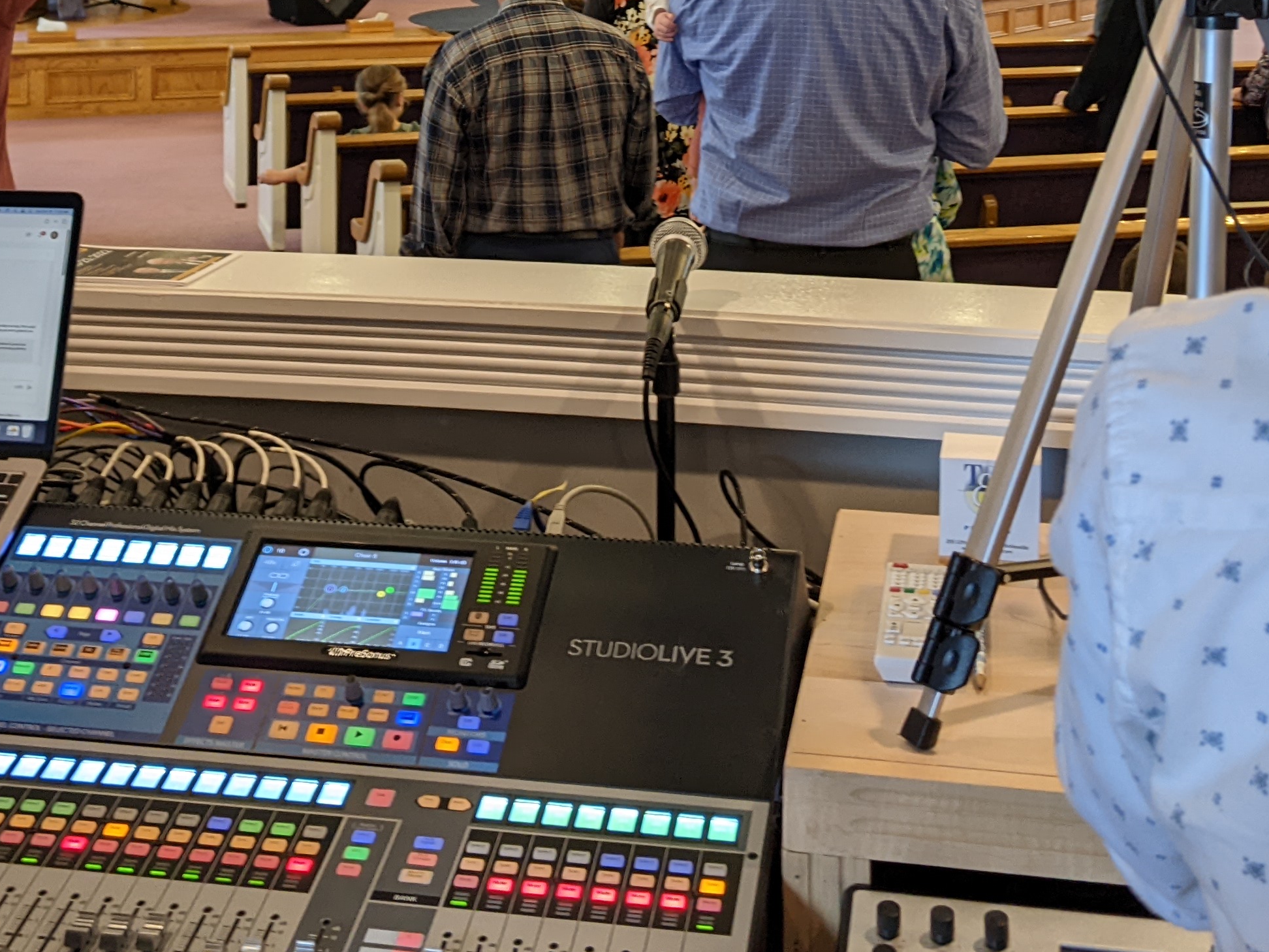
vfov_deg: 24.8
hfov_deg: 34.3
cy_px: -21
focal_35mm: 56
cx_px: 565
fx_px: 2053
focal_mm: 4.44
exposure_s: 1/24
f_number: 1.8
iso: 82
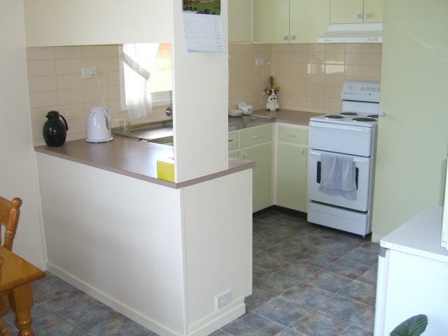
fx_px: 492
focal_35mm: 38
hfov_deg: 49.0
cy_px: 168
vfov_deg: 37.7
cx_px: 224
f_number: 2.8
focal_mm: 7.9
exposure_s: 1/60
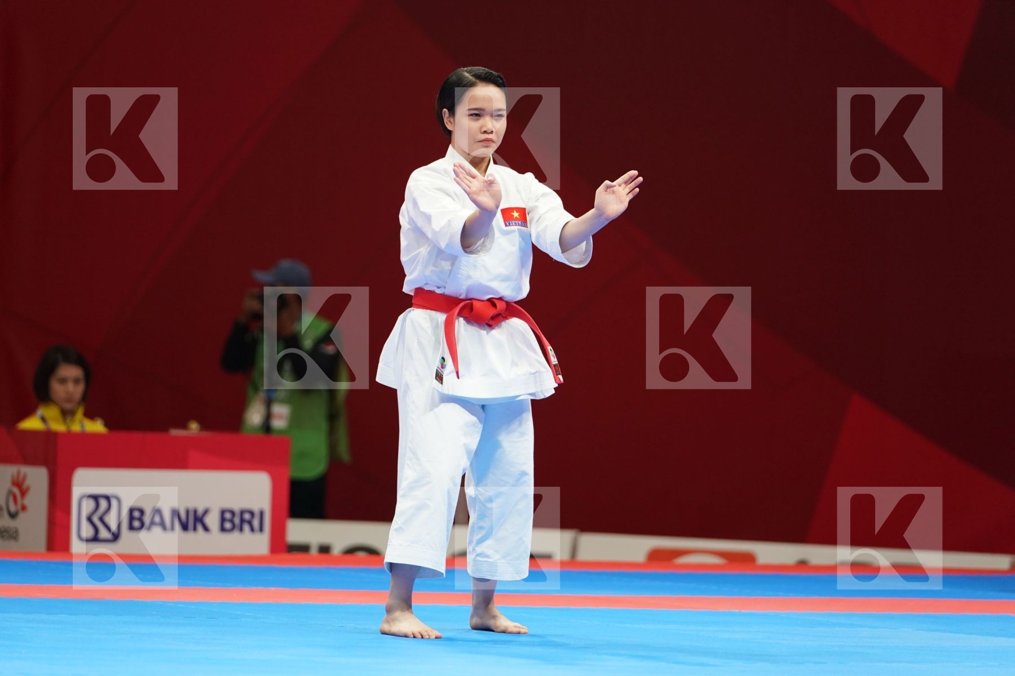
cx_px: 508
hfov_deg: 8.0
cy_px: 338
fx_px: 7274
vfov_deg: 5.3
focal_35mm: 258
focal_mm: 258
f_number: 4
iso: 2500
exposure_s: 1/500
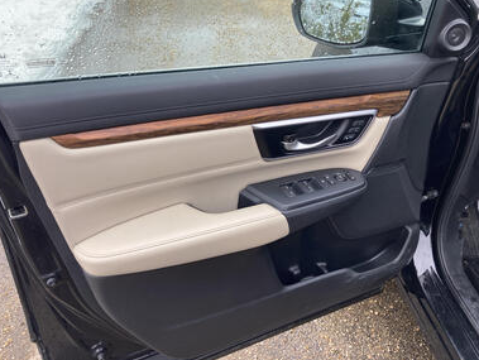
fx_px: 429
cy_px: 164
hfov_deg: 58.3
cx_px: 230
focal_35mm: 31
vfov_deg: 45.5
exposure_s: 1/171
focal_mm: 3.99
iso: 20
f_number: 1.8
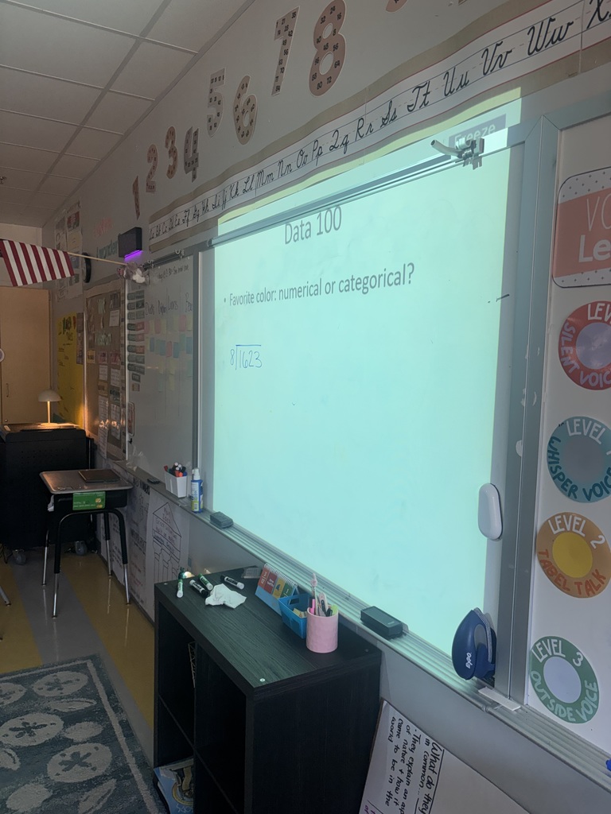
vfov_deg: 67.3
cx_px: 306
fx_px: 612
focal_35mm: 26
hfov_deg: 53.1
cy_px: 407
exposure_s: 1/121
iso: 64
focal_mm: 5.96
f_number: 1.6
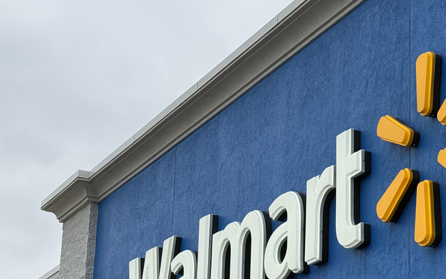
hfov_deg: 19.3
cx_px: 403
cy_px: 223
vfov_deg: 12.3
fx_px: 1289
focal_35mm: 106
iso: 64
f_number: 1.78
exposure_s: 1/778
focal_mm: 6.76
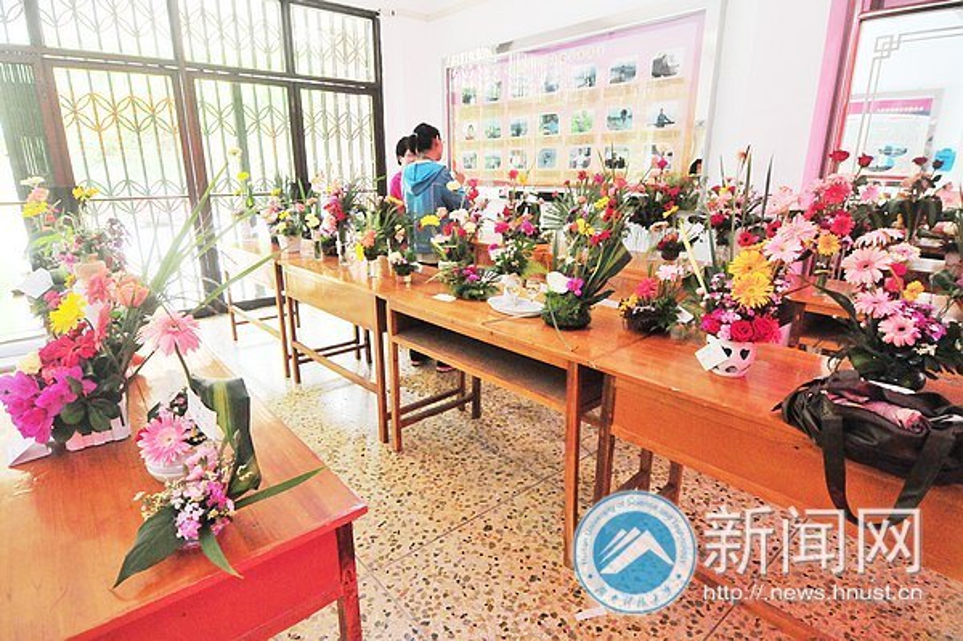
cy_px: 320
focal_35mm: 18
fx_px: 481
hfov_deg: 90.0
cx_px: 482
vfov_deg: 67.3
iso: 2500
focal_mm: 12
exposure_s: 1/80
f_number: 5
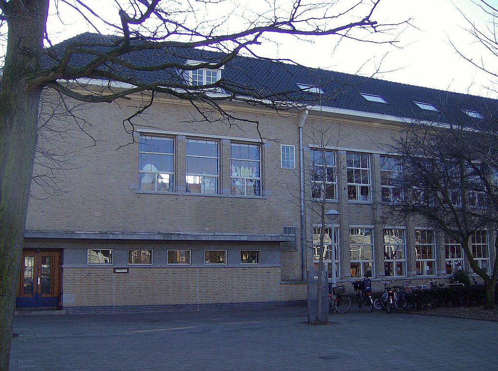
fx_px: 517
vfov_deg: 39.5
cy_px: 186
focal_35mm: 36
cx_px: 249
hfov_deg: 51.5
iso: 100
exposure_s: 1/432
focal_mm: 6
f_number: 2.8
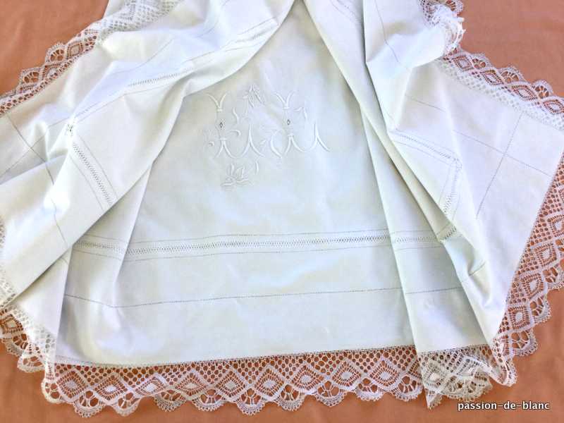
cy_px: 212
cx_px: 282
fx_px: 505
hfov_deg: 58.4
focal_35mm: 31
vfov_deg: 45.4
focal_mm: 3.3
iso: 25
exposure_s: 1/131
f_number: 2.4
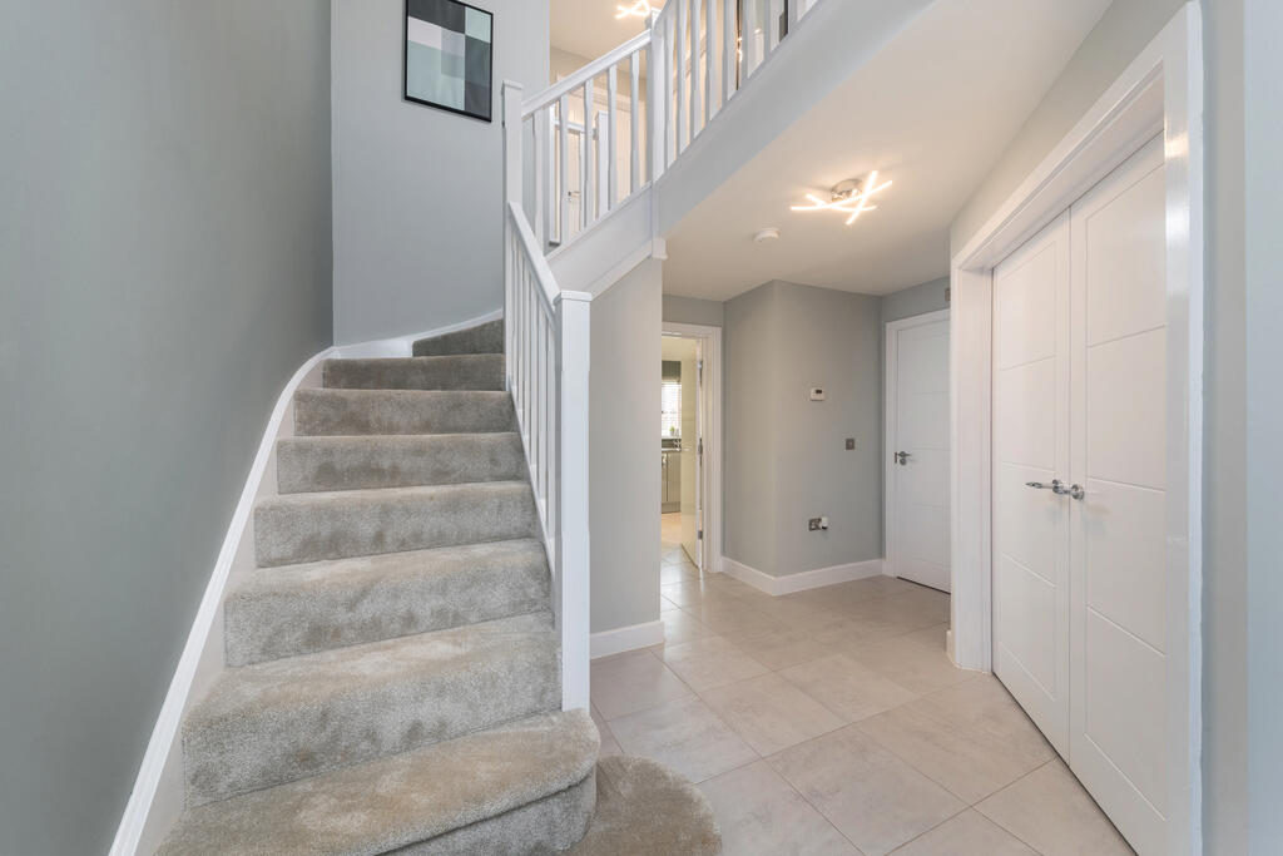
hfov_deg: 112.6
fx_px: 428
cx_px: 642
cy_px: 428
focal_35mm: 12
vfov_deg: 90.0
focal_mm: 12
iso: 100
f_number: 13
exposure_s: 1/2
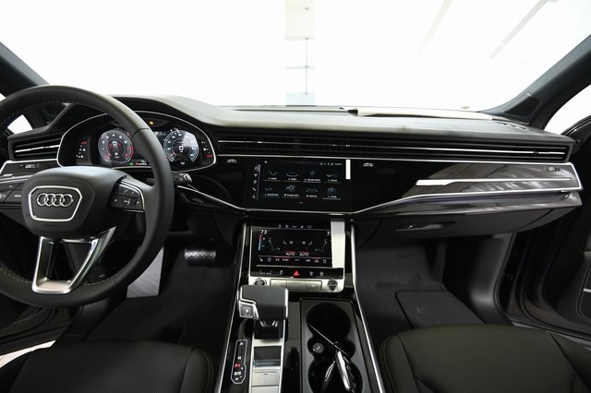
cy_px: 196
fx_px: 263
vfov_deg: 73.7
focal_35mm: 16
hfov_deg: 96.8
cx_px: 296
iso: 1100
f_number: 4
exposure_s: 1/30
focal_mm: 16
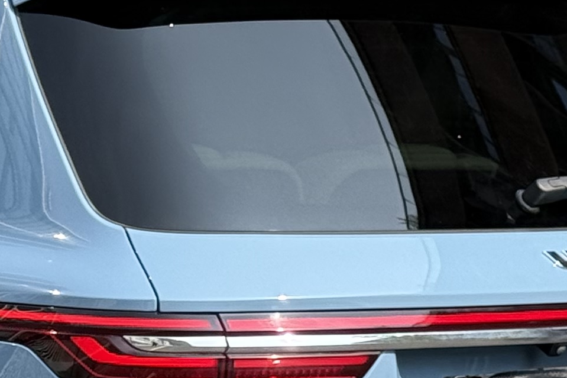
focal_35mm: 210
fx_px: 3307
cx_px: -114
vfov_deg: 6.5
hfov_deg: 9.7
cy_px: 350
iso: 100
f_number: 1.78
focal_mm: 6.76
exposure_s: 1/2273
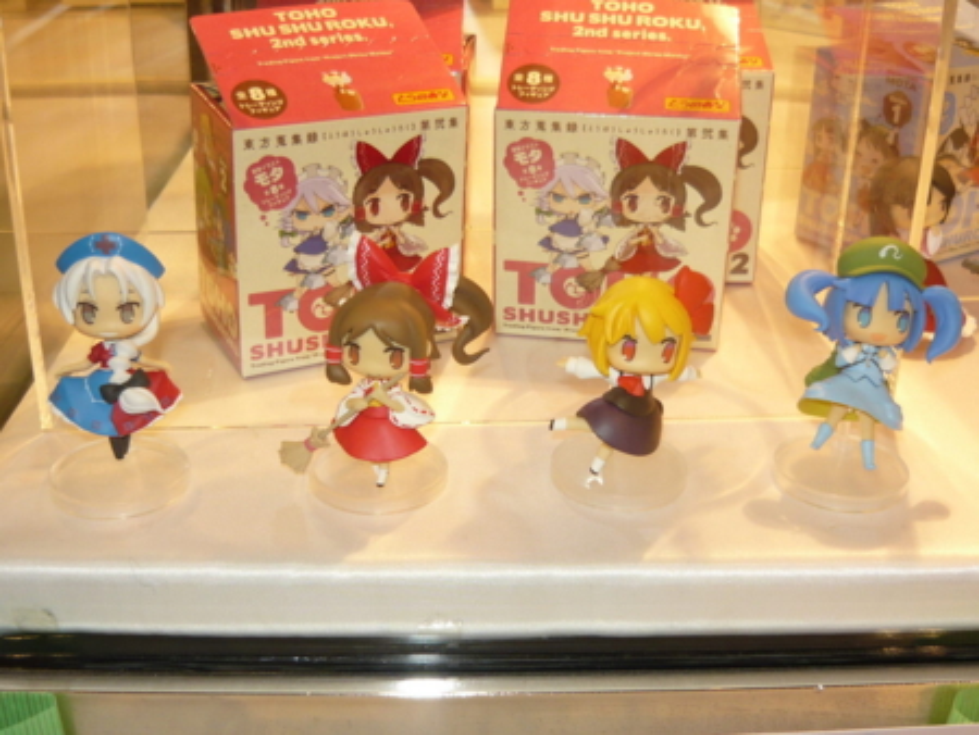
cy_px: 368
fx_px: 1217
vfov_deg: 33.6
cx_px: 490
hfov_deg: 43.8
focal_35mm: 43
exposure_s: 1/30
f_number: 2.8
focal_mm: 5.5
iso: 100
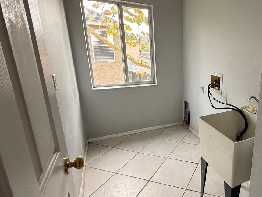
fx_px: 174
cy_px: 96
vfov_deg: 58.9
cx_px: 208
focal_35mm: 23
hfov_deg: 67.3
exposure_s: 1/99
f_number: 2.2
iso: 100
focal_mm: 2.22
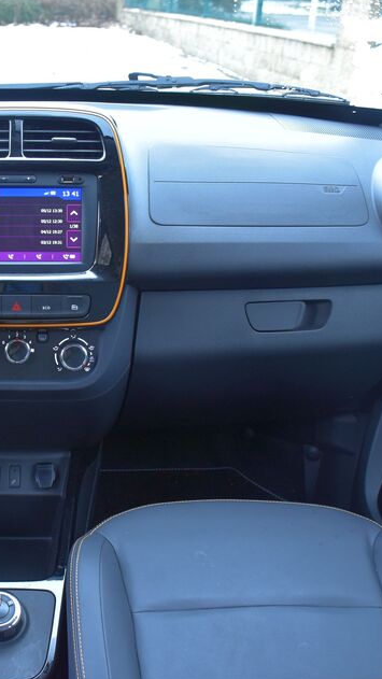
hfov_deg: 26.6
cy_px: 339
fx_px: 774
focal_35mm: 43
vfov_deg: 47.4
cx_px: 26
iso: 450
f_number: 4
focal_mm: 18
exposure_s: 1/30
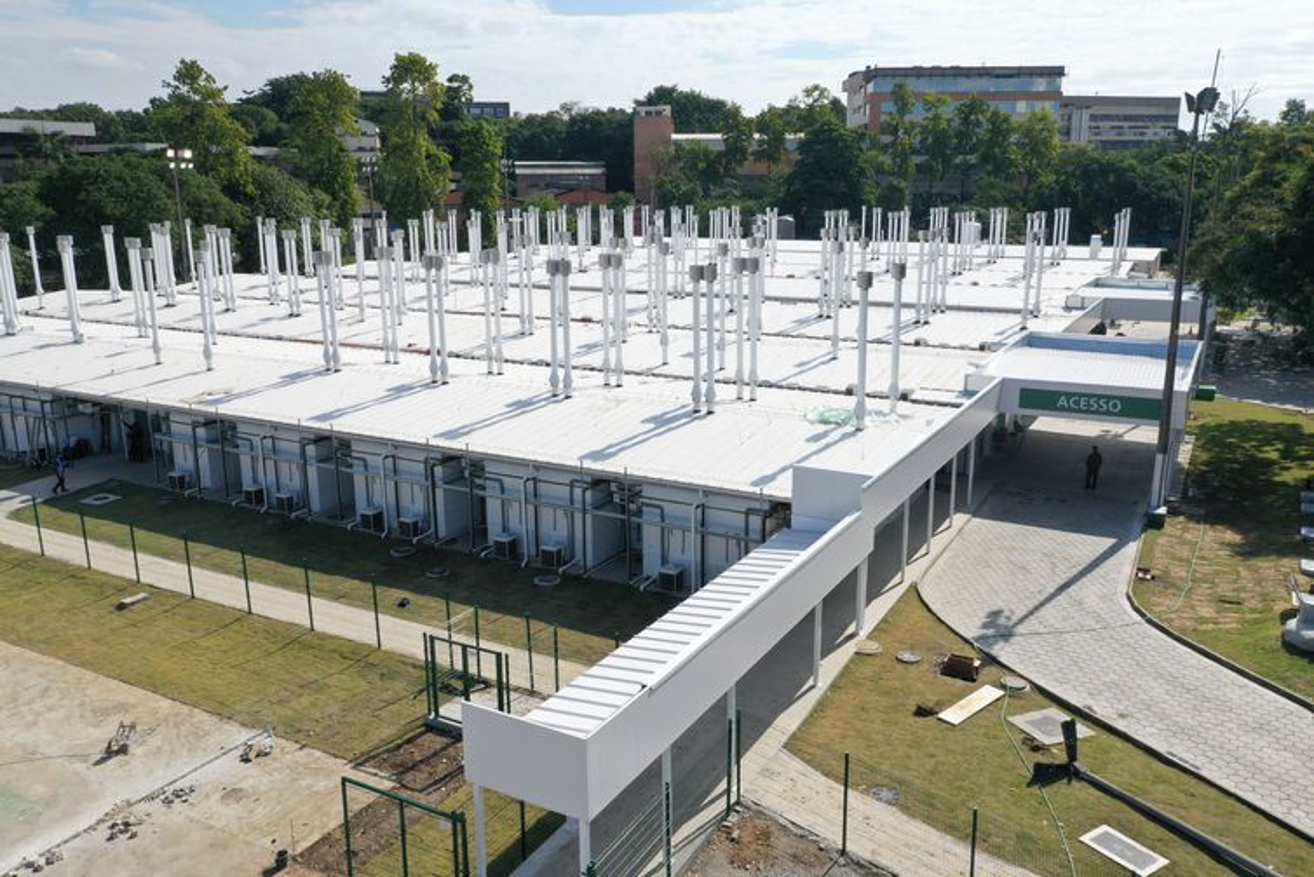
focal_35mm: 28
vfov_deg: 46.4
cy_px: 438
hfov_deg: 65.5
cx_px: 657
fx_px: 1022
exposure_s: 1/500
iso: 100
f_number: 6.3
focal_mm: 10.26
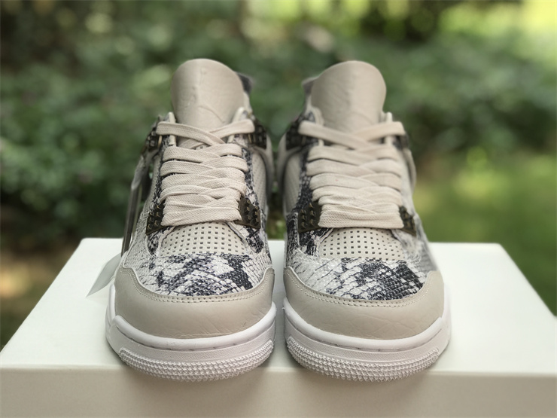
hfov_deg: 33.8
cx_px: 278
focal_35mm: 57
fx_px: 917
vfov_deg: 25.7
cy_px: 209
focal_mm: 6.6
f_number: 2.8
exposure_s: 1/191
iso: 20
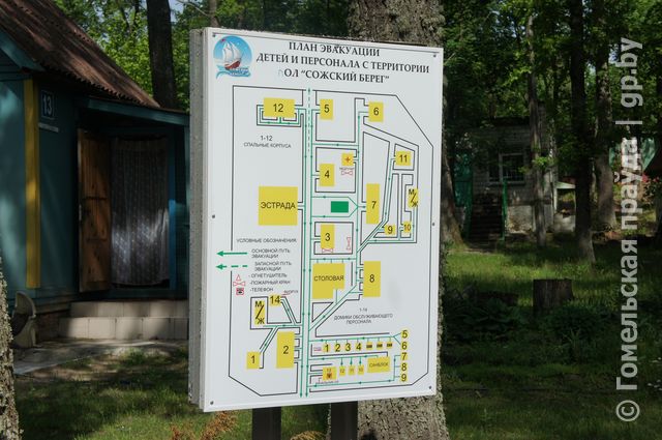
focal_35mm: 62
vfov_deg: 22.0
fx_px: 1129
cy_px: 220
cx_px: 331
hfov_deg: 32.7
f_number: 8
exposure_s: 1/500
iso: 200
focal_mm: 41
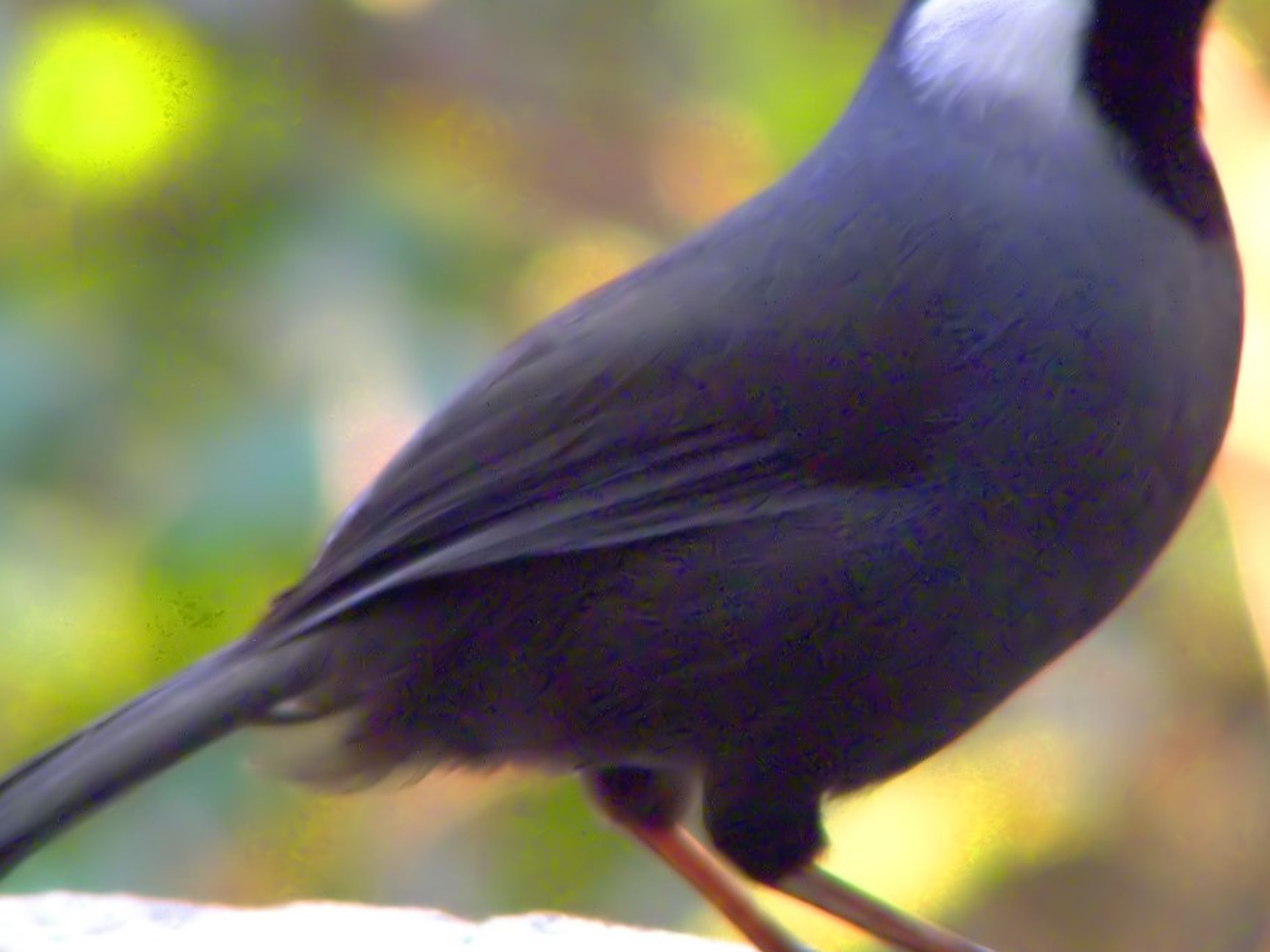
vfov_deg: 2.2
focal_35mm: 689
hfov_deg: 2.9
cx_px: 695
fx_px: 25275
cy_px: 329
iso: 400
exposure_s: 1/50
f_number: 3.7
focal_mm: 72
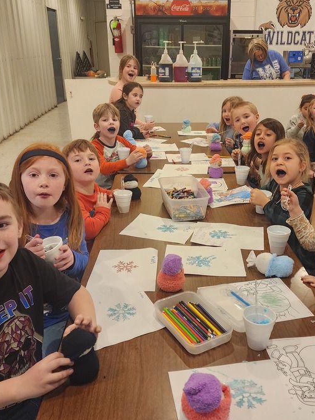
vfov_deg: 52.6
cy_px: 206
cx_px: 183
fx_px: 425
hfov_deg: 40.6
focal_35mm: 35
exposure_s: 1/120
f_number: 1.8
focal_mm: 6.4
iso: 640
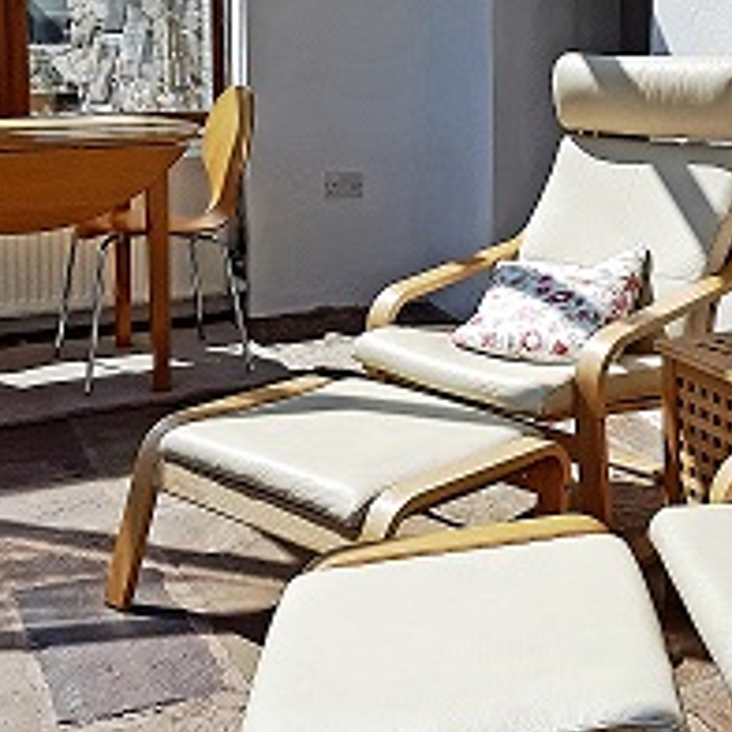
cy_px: 142
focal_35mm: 59
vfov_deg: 28.4
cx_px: 517
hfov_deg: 28.8
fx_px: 1412
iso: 40
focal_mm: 4.2
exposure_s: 1/1816
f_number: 1.7
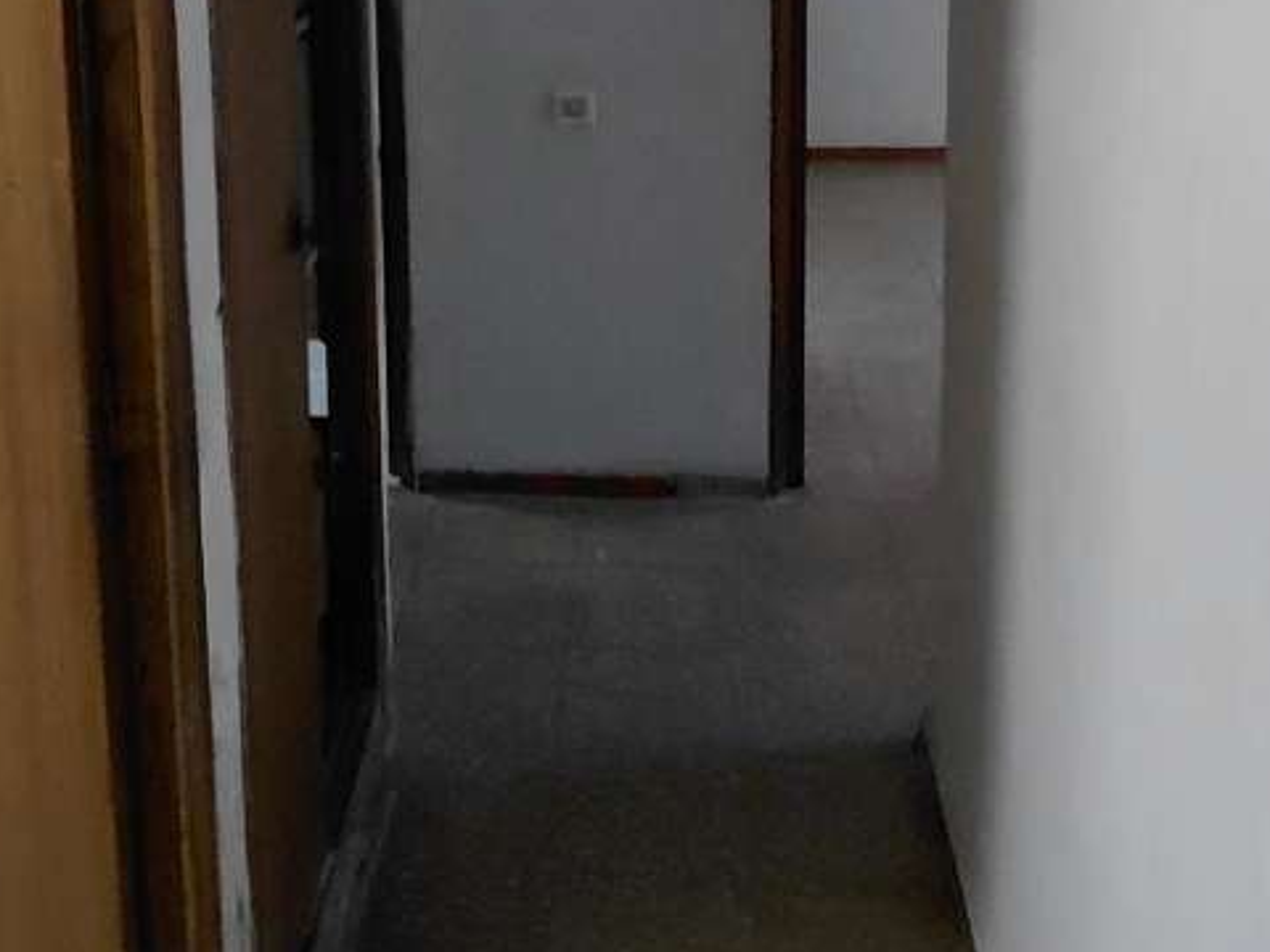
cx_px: 503
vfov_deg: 27.5
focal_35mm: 50
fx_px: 1834
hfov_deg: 38.0
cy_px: 15
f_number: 2.2
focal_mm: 1.64
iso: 640
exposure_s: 1/24
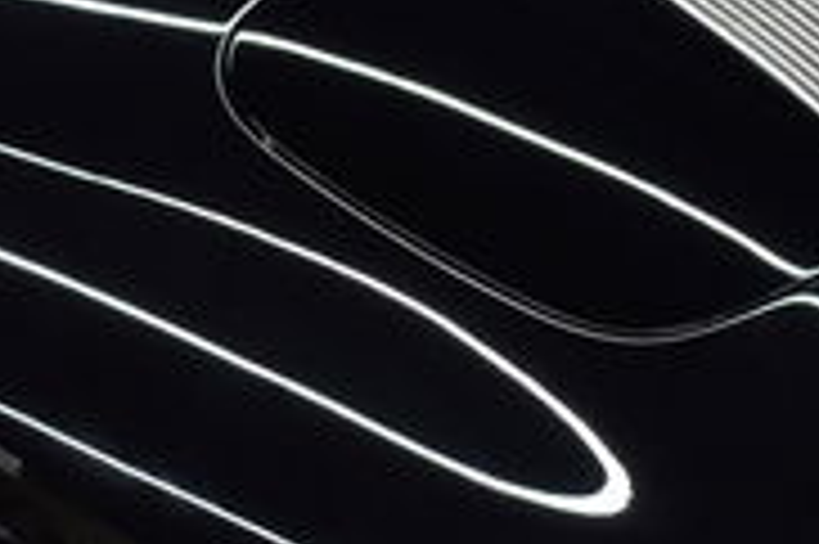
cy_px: 301
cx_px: 63
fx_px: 3455
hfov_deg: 13.4
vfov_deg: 9.0
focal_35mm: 152
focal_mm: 24
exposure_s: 1/40
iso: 560
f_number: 3.8
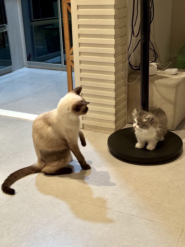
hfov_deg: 30.3
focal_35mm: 48
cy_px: 124
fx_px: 342
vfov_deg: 39.7
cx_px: 92
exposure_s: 1/25
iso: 400
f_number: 1.78
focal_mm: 6.86
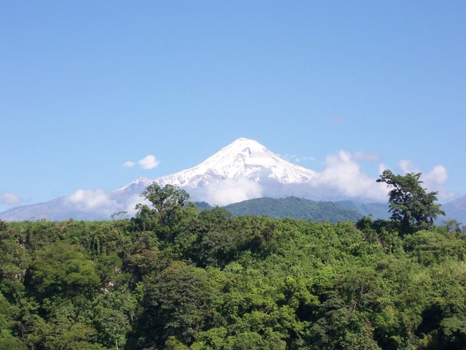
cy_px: 175
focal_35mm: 108
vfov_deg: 13.7
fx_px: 1454
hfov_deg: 18.2
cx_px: 233
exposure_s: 1/250
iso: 80
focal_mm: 18
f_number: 5.6
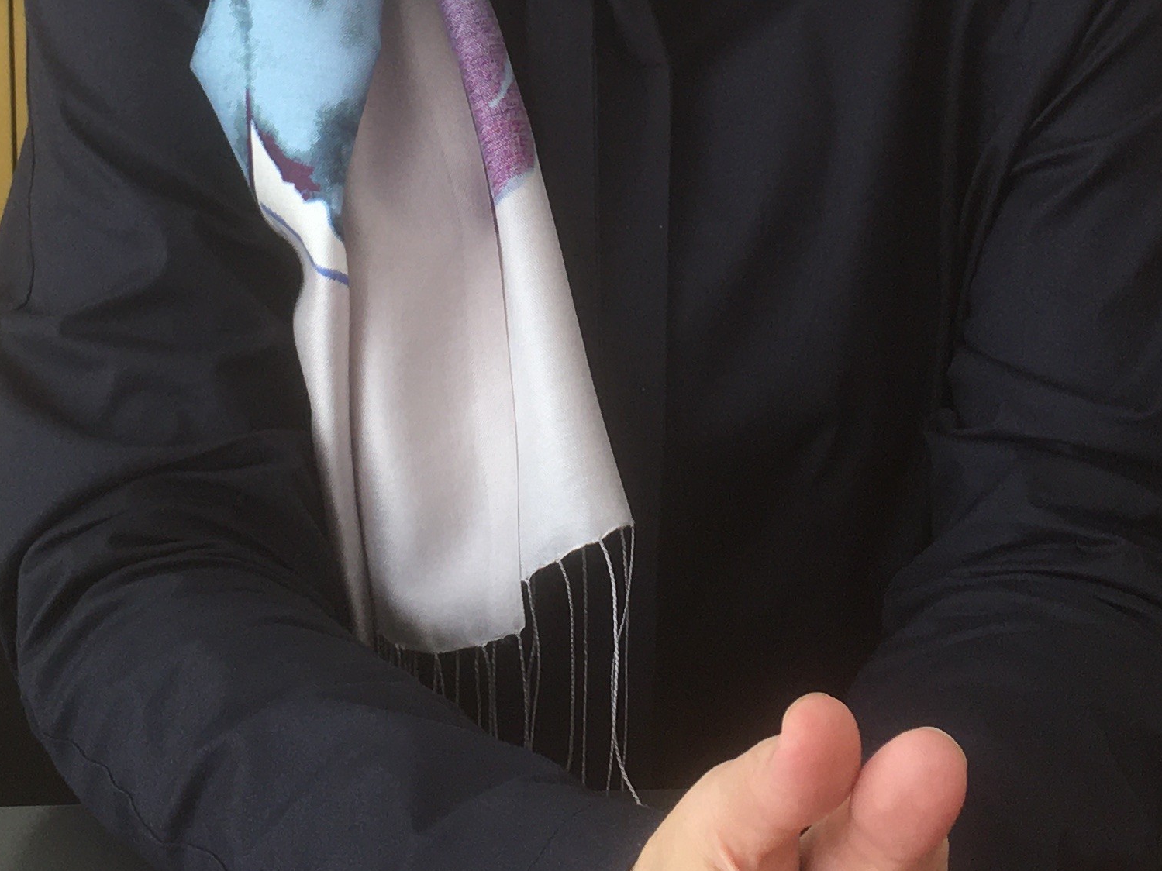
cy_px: -81
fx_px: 2618
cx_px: 506
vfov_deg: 18.2
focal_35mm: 78
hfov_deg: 25.0
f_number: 2.2
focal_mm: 4.15
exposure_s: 1/100
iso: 40
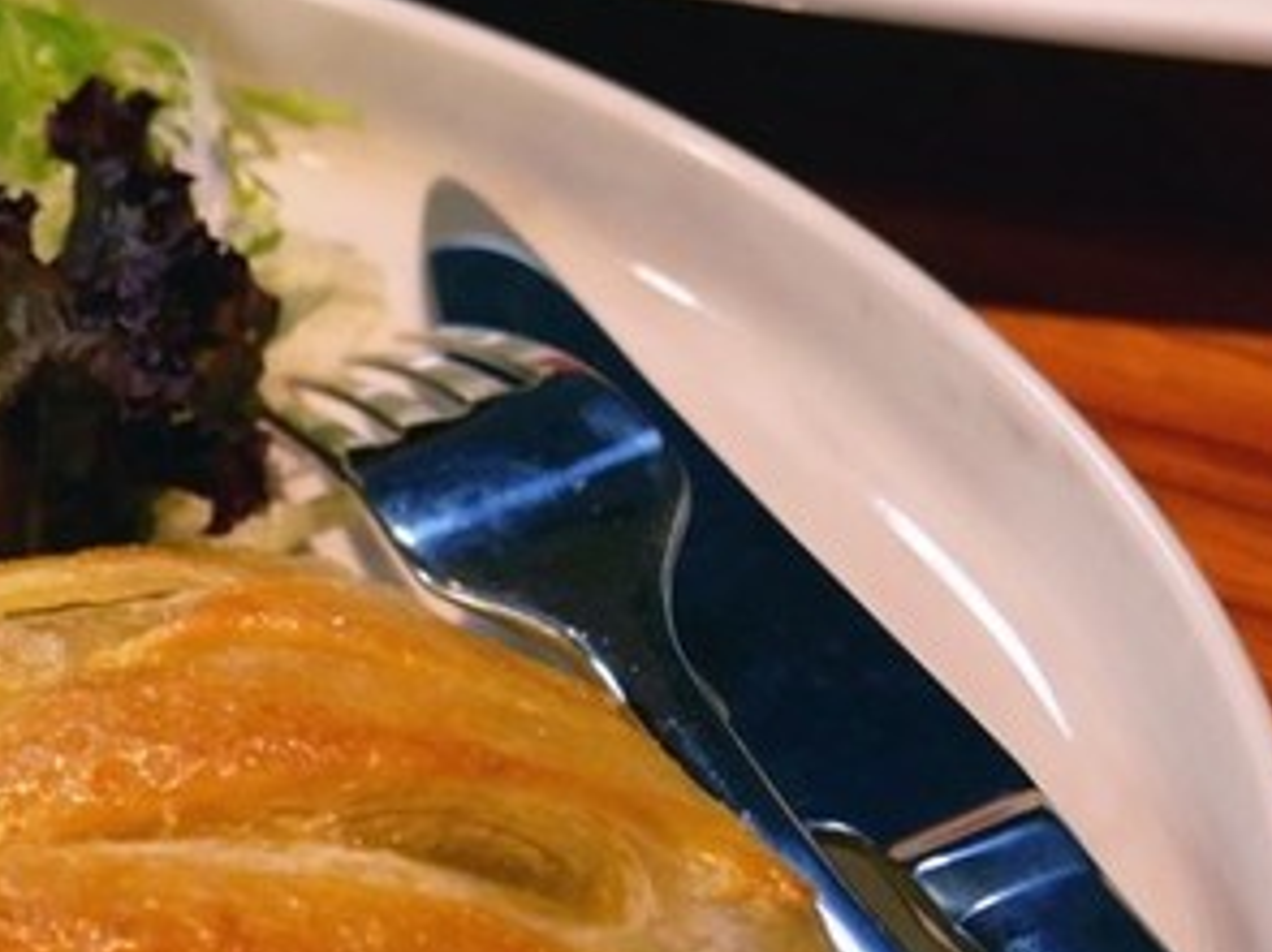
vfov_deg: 7.6
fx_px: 7199
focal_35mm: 196
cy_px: 702
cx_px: -492
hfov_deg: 9.9
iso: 320
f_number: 4.5
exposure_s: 1/60
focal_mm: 34
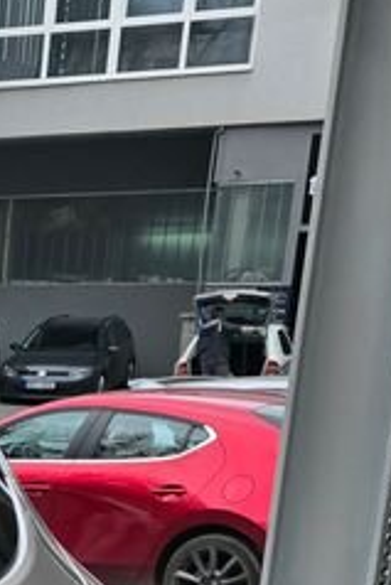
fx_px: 1675
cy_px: 769
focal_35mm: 103
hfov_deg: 10.9
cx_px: -600
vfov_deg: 18.4
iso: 12
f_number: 1.7
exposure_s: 1/237
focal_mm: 6.3
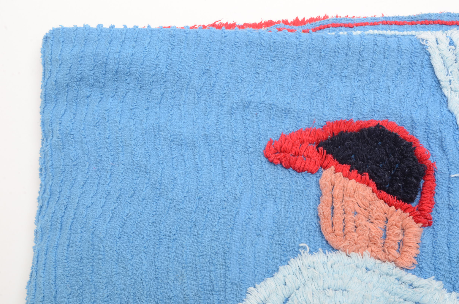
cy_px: 152
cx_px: 230
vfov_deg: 23.7
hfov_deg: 35.1
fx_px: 725
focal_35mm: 57
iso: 100
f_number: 22
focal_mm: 38
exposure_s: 1/160
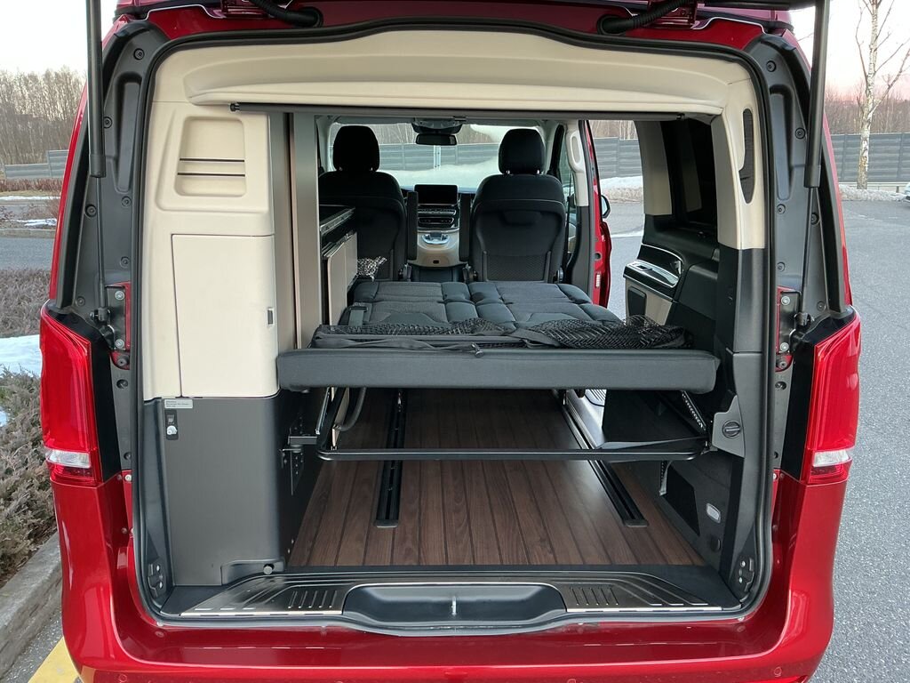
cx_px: 455
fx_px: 762
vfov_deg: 48.2
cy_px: 342
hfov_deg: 61.7
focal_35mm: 29
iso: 64
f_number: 1.8
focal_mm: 3
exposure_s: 1/60
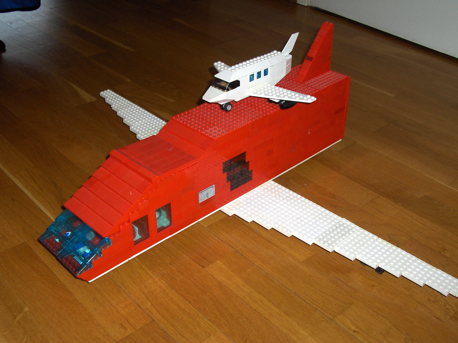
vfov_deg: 32.9
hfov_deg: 42.9
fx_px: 582
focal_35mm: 44
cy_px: 172
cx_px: 229
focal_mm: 7.4
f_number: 2.9
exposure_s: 1/60
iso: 100
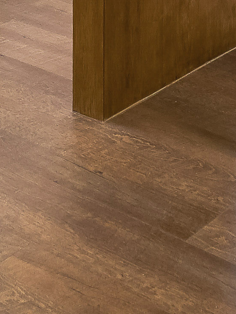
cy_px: -408
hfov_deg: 12.6
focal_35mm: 117
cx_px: 178
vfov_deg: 13.2
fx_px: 1064
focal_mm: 10
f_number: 6.3
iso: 125
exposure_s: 1/320
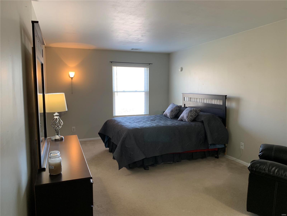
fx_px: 216
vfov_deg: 53.1
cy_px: 108
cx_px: 144
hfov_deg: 67.3
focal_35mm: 26
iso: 200
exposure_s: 1/60
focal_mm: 4.25
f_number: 1.8
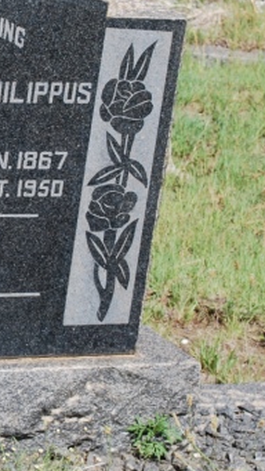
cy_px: 177
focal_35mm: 170
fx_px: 2122
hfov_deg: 7.0
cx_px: -137
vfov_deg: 12.6
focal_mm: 36
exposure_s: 1/250
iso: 100
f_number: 8
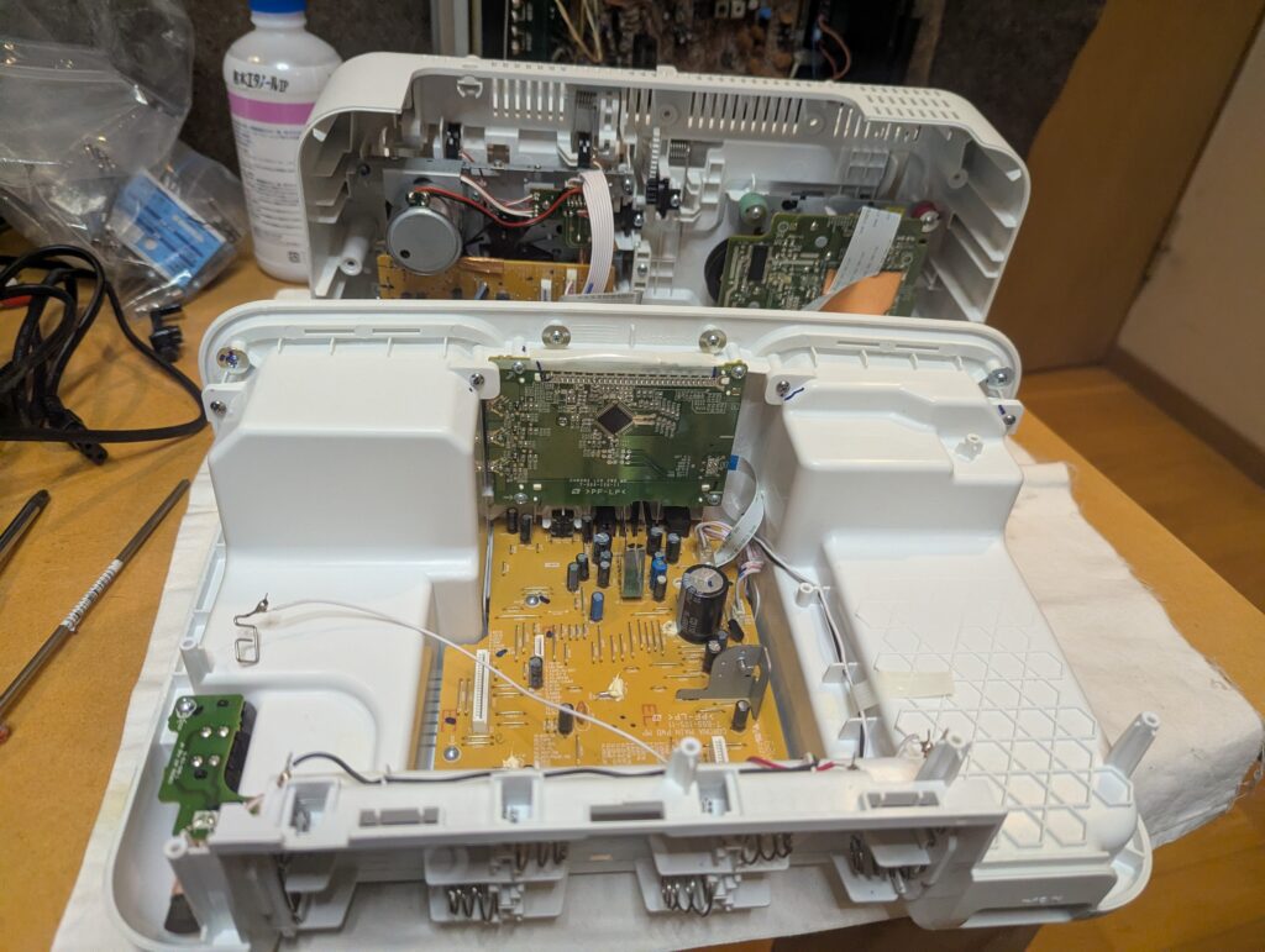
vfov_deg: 56.9
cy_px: 476
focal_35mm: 24
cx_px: 632
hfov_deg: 71.5
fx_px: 878
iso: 1791
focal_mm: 6.81
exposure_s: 1/150
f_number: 1.85
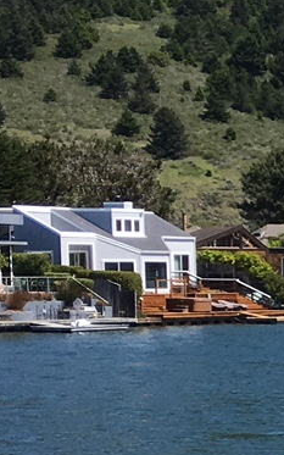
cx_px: 990
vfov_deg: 12.5
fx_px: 2057
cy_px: 457
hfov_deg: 6.8
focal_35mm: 166
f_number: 2.2
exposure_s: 1/1479
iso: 25
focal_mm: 4.15
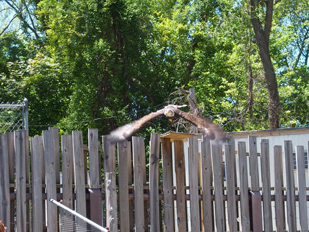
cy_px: 116
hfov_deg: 17.6
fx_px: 1000
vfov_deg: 13.2
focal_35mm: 112
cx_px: 154
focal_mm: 24
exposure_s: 1/320
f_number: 3.5
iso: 100
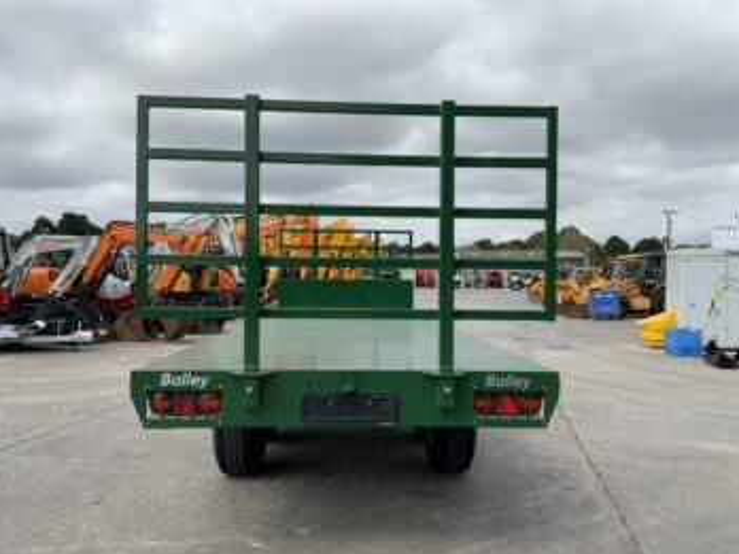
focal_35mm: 30
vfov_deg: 46.8
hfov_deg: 60.0
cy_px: 284
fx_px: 640
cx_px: 380
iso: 16
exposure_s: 1/1912
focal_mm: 3
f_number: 1.8
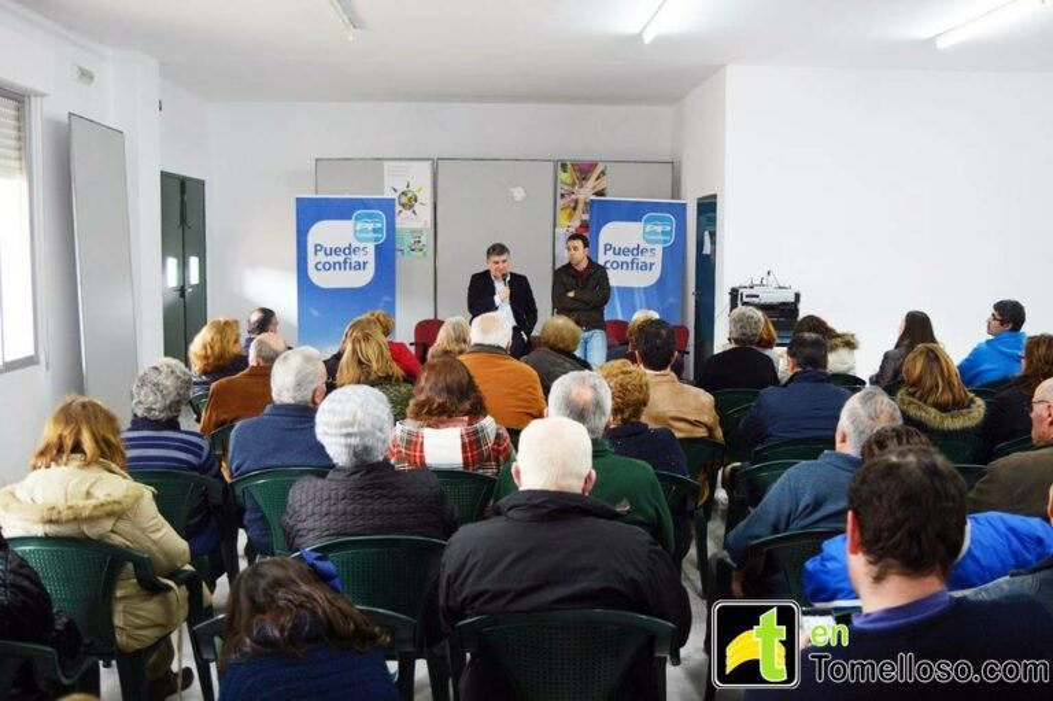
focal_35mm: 36
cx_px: 526
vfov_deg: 36.8
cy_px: 350
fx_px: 1052
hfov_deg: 53.2
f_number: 4
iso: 400
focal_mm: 24
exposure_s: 1/30
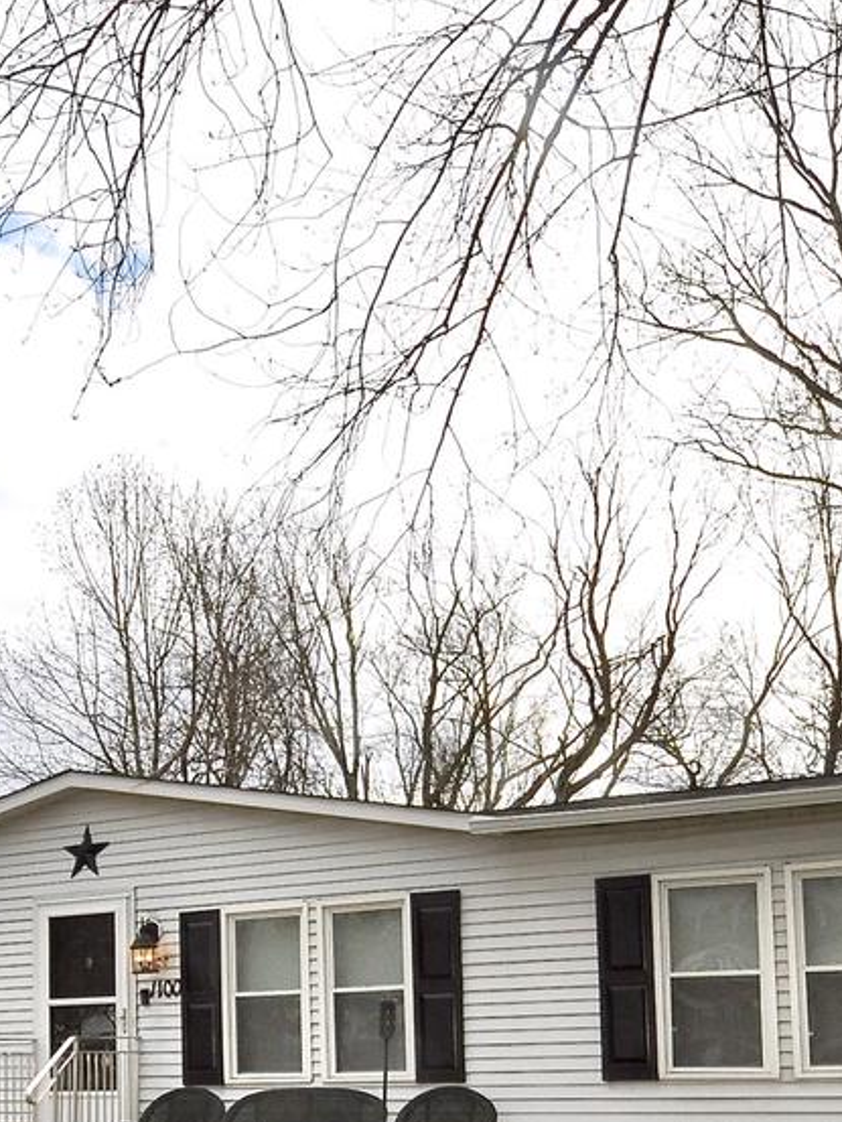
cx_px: 300
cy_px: 954
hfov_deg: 34.7
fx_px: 1337
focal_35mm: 41
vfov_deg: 42.7
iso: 400
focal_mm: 11
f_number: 16
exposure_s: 1/200
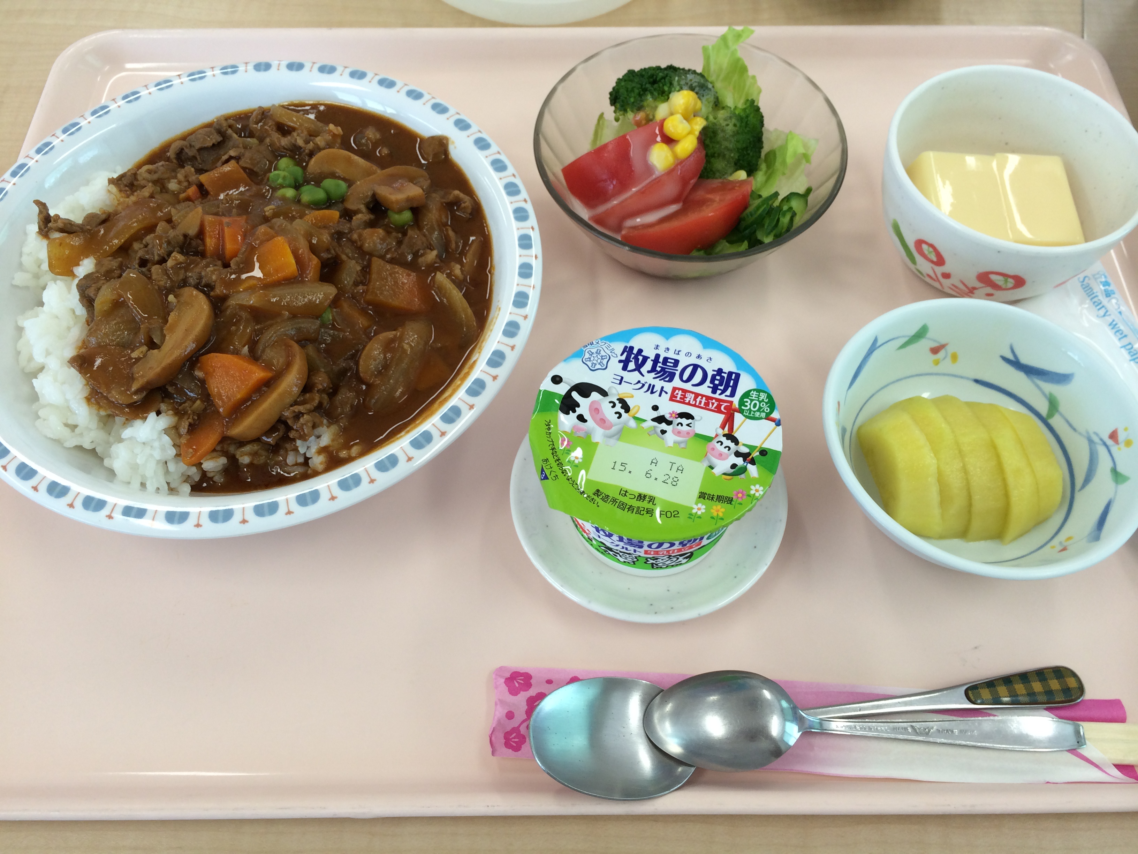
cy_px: 427
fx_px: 986
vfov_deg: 46.8
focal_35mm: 30
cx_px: 569
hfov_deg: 60.0
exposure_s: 1/60
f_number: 2.2
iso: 40
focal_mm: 4.12
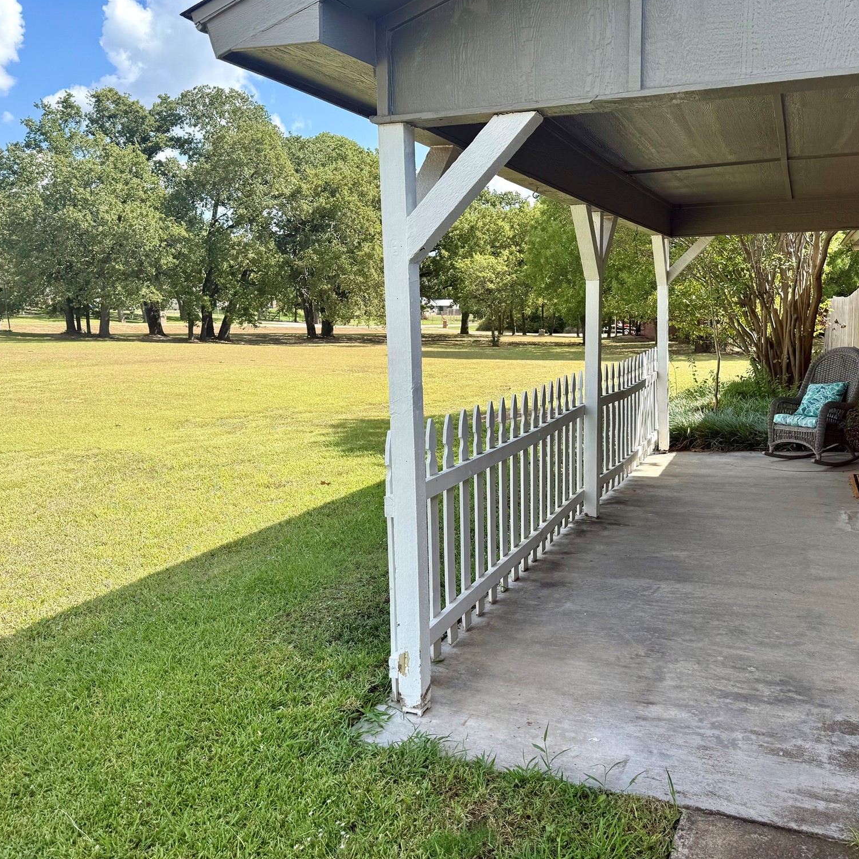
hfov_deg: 55.4
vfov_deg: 55.6
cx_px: 490
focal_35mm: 29
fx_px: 814
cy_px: 424
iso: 80
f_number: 1.78
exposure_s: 1/1653
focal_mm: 6.76
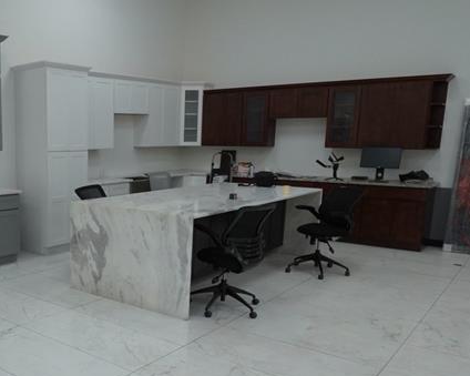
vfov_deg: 43.0
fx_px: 473
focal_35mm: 34
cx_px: 70
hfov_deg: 48.6
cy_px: 236
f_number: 4
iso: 2000
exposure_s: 1/640
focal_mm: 10
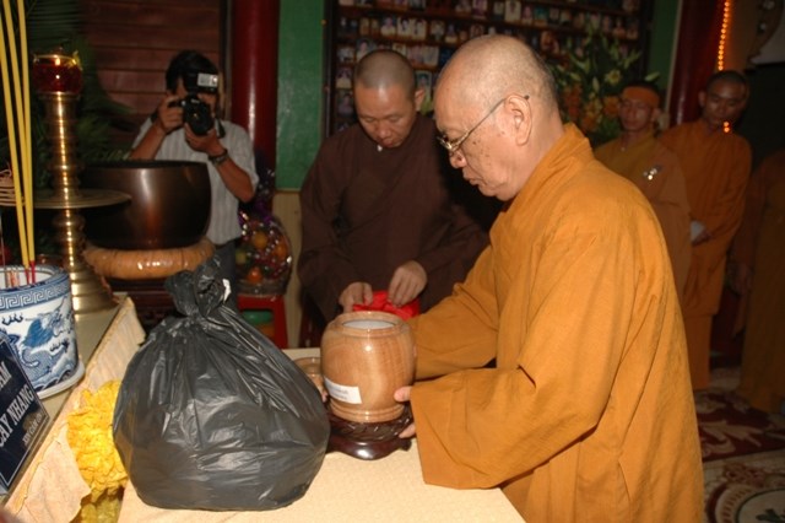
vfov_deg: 47.9
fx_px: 588
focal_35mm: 27
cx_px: 392
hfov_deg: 67.4
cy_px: 262
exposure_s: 1/60
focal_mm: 18
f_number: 4
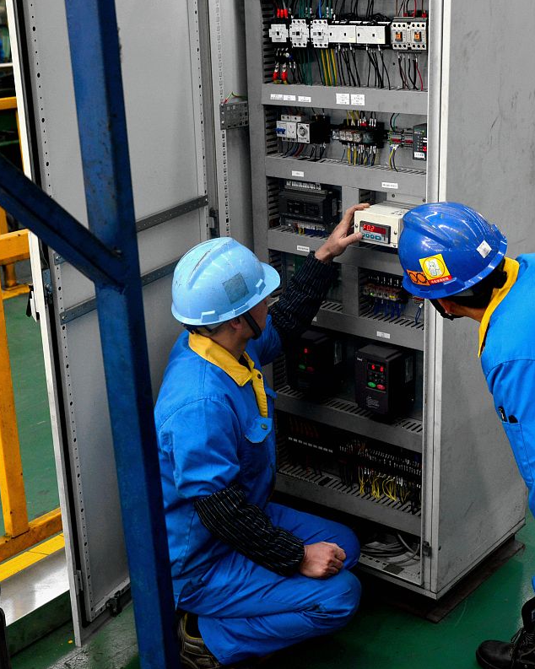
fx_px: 1069
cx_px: 313
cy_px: 334
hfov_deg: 28.0
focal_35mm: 54
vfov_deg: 34.8
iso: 1600
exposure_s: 1/125
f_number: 5.6
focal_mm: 38
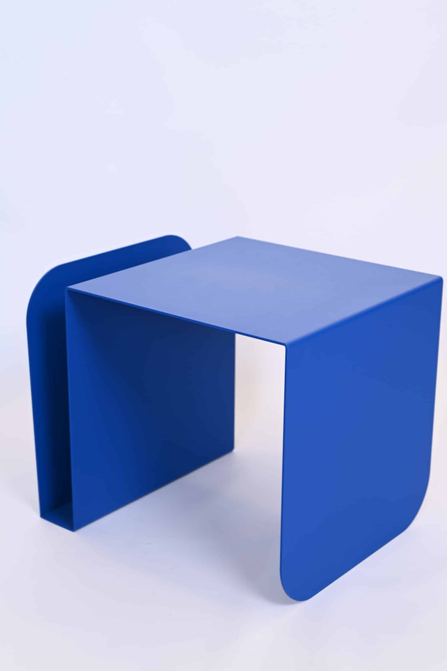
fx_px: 1136
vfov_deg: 32.9
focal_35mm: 61
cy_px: 339
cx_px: 235
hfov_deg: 22.3
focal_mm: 56
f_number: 5.6
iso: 80
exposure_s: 1/3
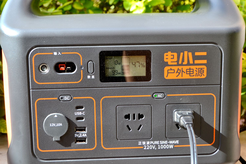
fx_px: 410
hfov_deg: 33.4
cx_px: 123
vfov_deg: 22.6
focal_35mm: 60
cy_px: 82
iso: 160
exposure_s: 1/125
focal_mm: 40
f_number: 5.6
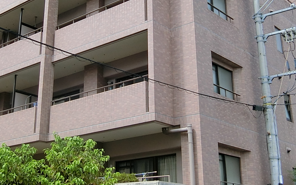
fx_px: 460
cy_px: 66
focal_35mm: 57
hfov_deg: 35.6
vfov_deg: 22.7
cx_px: 127
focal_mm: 4.06
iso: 80
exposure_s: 1/640
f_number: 2.7
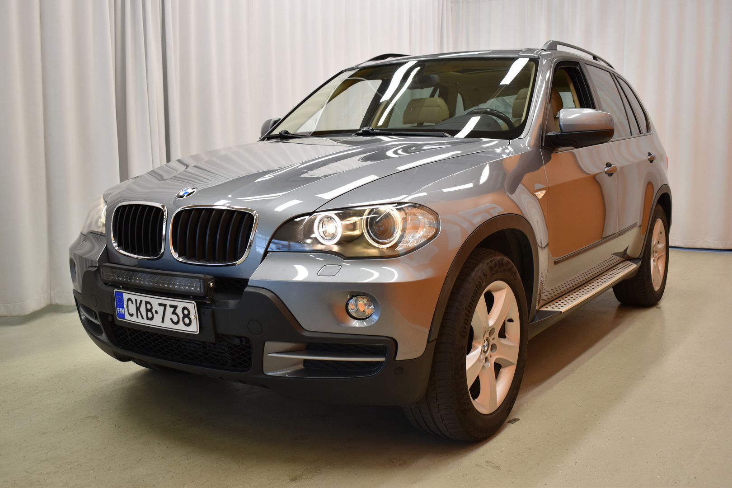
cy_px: 244
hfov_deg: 53.1
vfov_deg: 36.9
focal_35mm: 36
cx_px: 366
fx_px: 732
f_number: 4.5
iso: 400
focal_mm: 24
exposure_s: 1/80
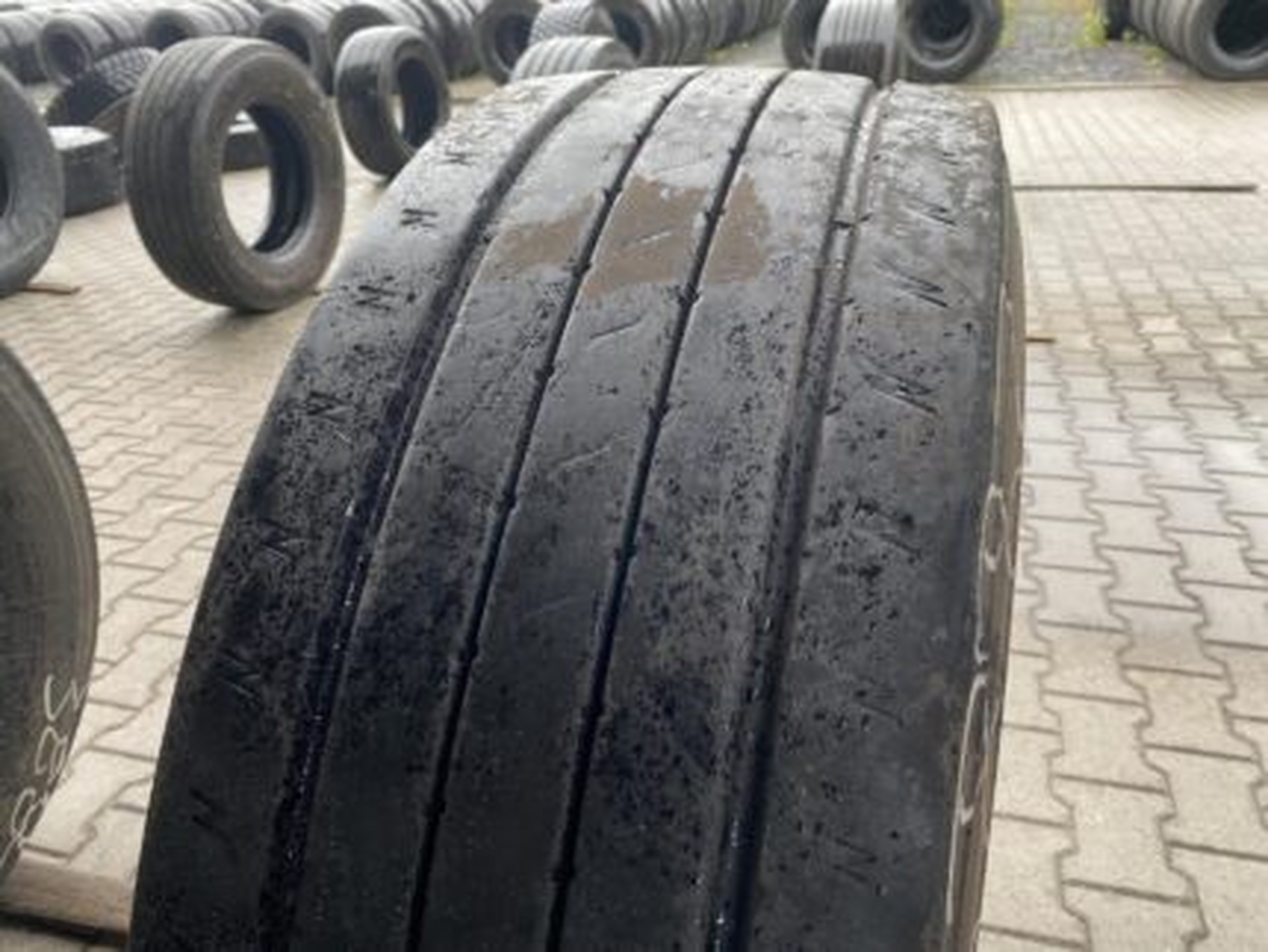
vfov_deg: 53.1
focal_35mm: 26
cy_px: 476
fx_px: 953
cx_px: 634
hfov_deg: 67.3
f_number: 1.8
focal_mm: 4.25
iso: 64
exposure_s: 1/122
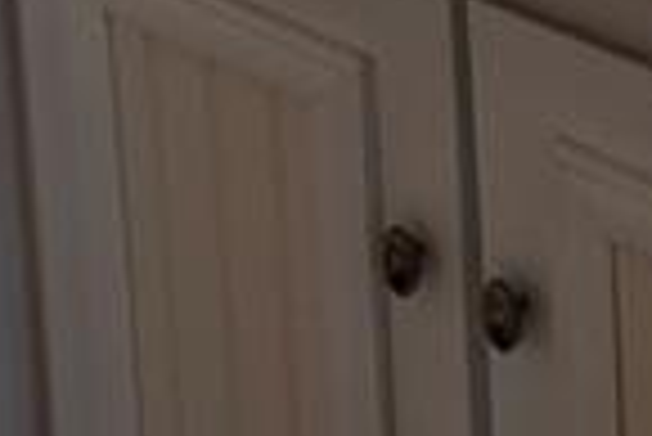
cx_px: 360
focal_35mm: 143
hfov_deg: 14.3
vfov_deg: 8.3
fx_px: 2592
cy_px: -823
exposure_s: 1/60
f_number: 1.6
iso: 100
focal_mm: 5.96
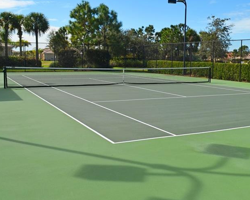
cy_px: 93
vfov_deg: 35.7
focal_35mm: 42
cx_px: 158
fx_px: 311
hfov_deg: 43.4
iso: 100
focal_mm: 18
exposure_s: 1/250
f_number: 8
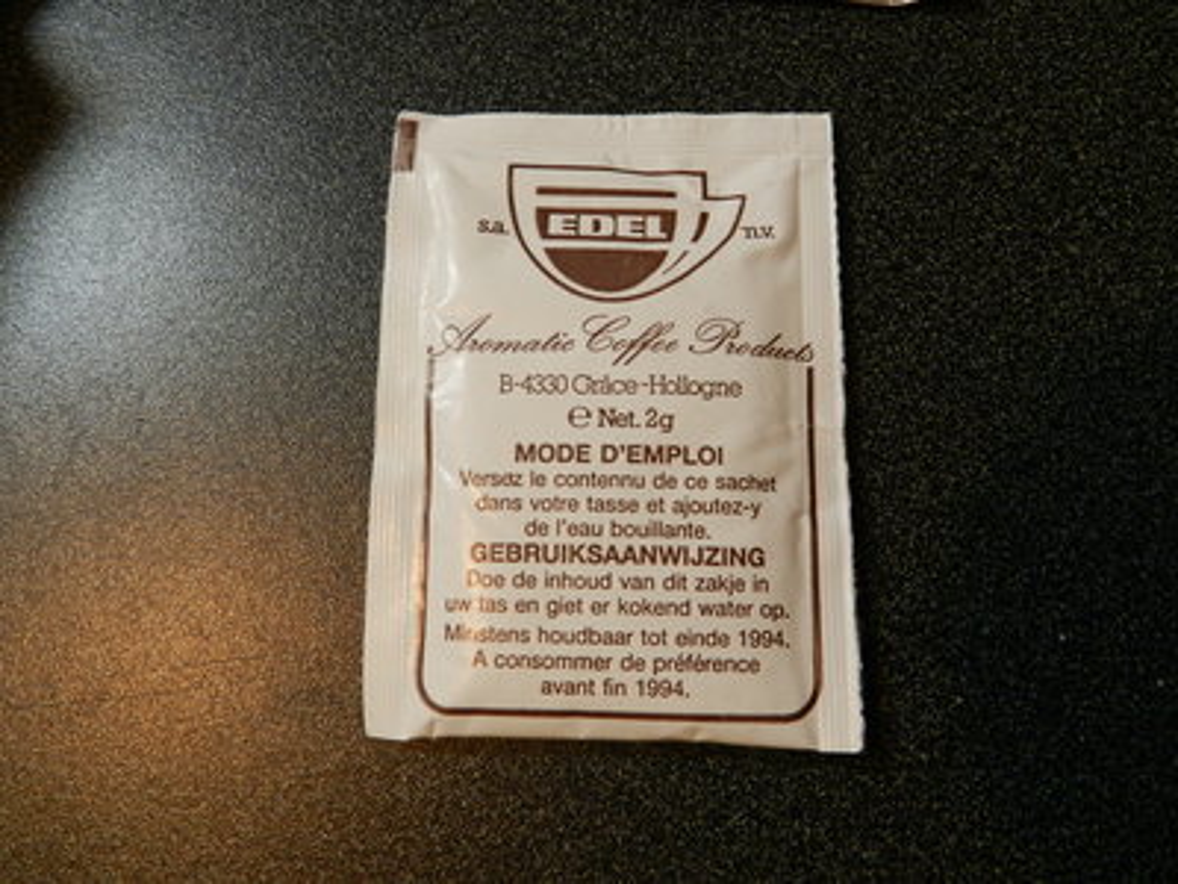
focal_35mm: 32
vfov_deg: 44.2
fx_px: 1089
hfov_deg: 56.8
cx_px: 589
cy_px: 442
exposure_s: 1/30
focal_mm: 5.6
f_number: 3.7
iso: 160
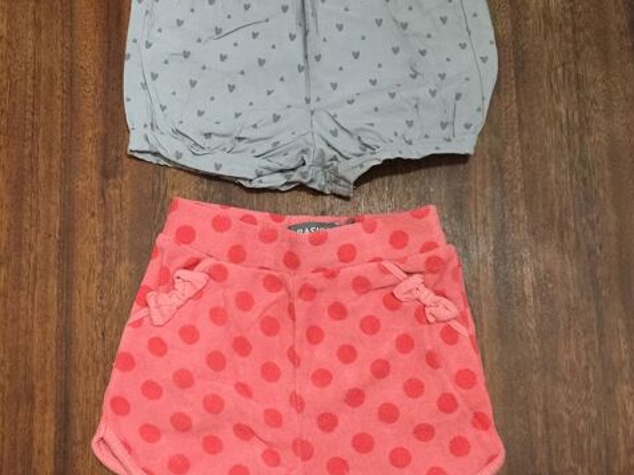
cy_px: 221
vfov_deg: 36.8
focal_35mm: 39
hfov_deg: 47.9
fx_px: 714
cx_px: 318
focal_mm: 4.15
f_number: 2.2
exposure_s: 1/8
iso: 125
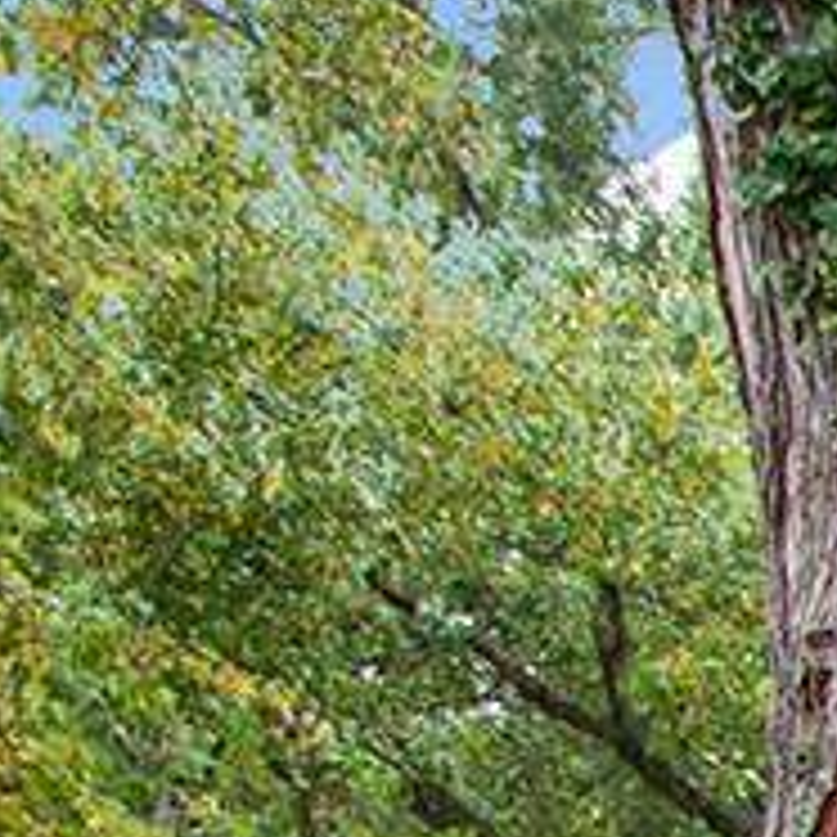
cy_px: 1528
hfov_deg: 10.8
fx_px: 2216
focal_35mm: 81
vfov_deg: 17.3
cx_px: 2646
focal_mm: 10
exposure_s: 1/20
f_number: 8
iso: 400
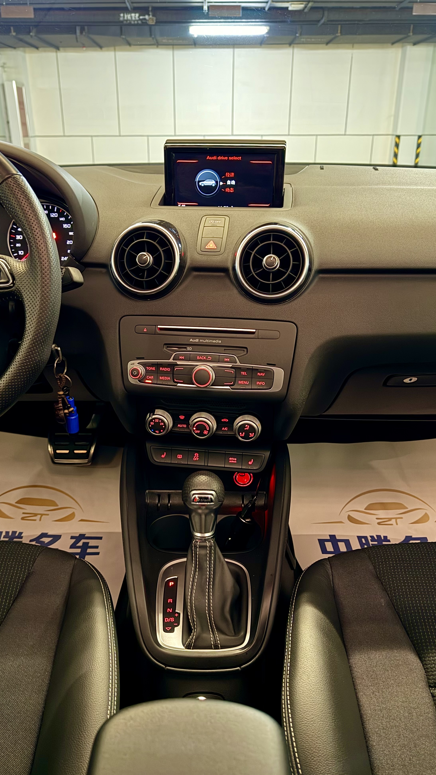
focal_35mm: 27
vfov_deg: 69.9
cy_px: 385
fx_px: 555
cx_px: 203
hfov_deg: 42.9
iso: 2500
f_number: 1.78
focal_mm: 6.76
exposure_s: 1/9
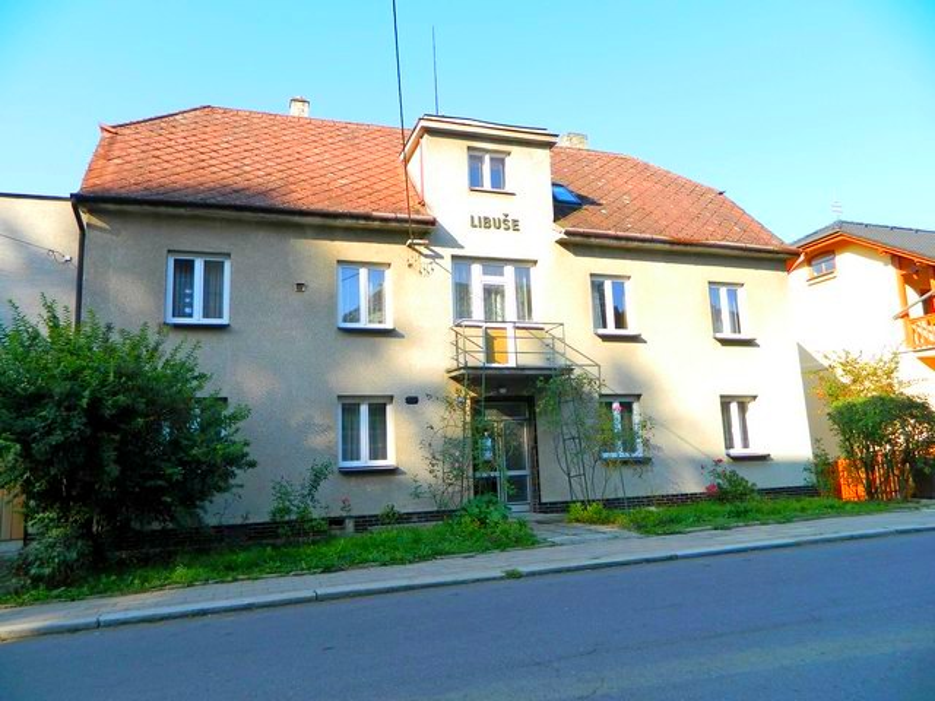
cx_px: 468
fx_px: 675
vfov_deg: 54.9
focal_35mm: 25
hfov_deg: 69.4
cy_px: 350
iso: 80
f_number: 3.1
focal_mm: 4.5
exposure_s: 1/320
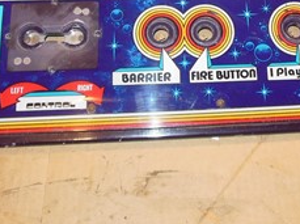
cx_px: 136
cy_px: 28
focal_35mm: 49
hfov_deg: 38.9
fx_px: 424
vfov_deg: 28.6
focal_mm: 4.5
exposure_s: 1/25
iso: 200
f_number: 3.2
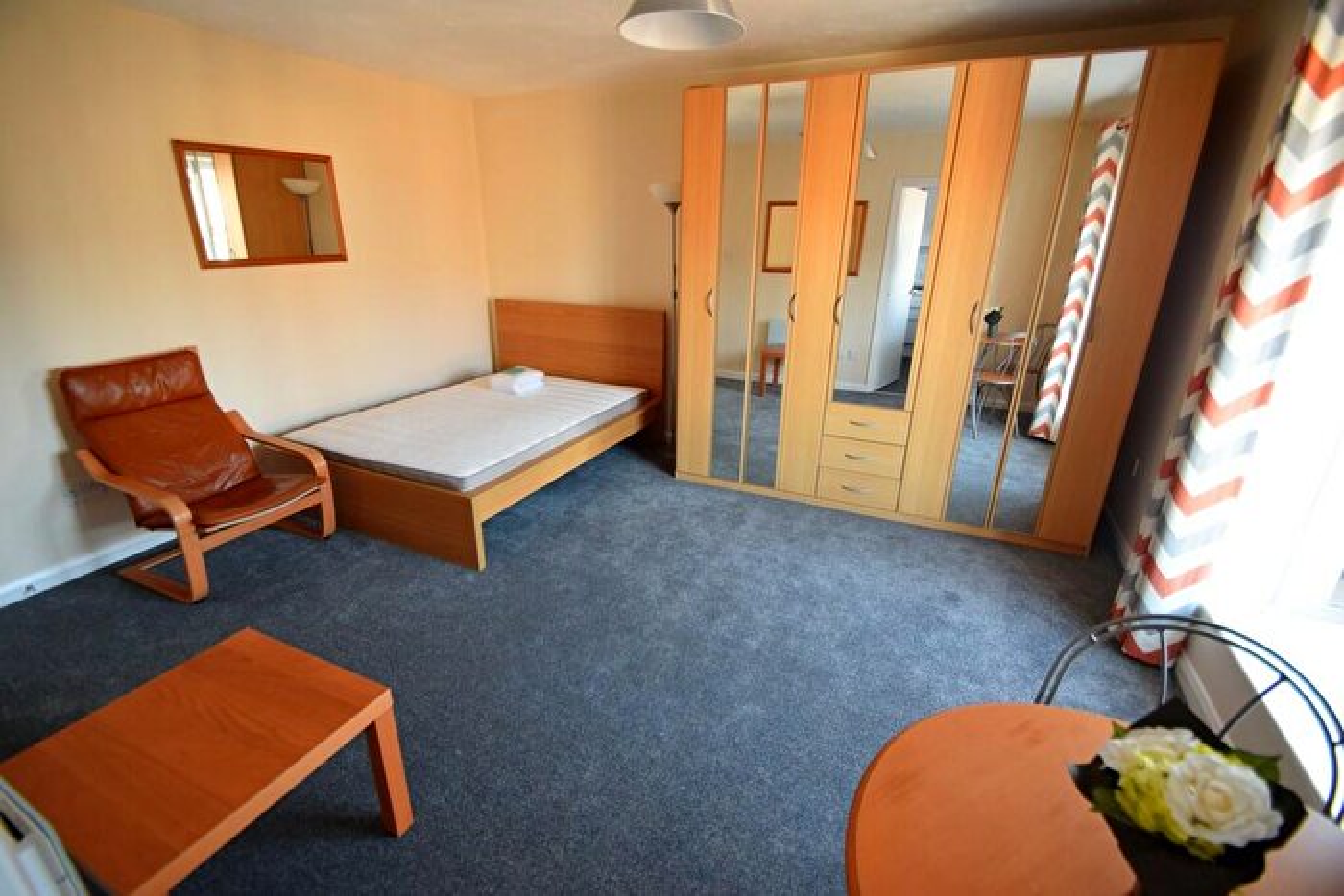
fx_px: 560
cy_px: 448
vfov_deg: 77.4
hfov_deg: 100.4
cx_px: 672
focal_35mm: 15
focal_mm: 10
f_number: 4
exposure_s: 1/60
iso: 800
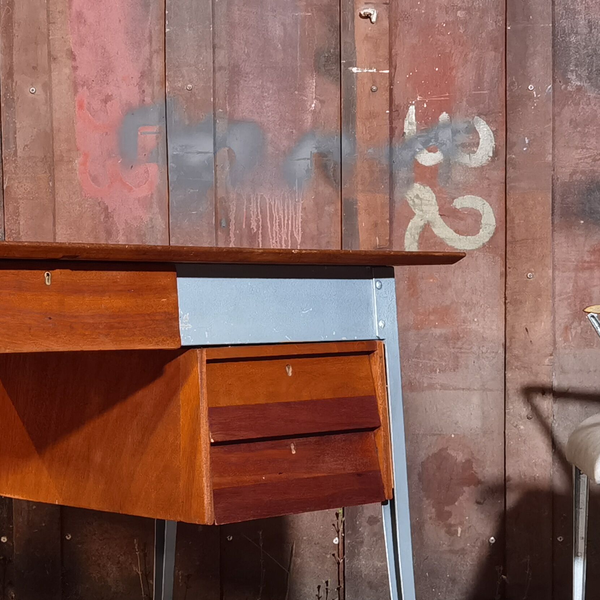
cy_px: 410
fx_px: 1628
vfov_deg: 20.8
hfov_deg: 20.9
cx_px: 254
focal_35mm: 83
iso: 500
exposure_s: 1/33.3
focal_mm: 6.71
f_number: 1.9
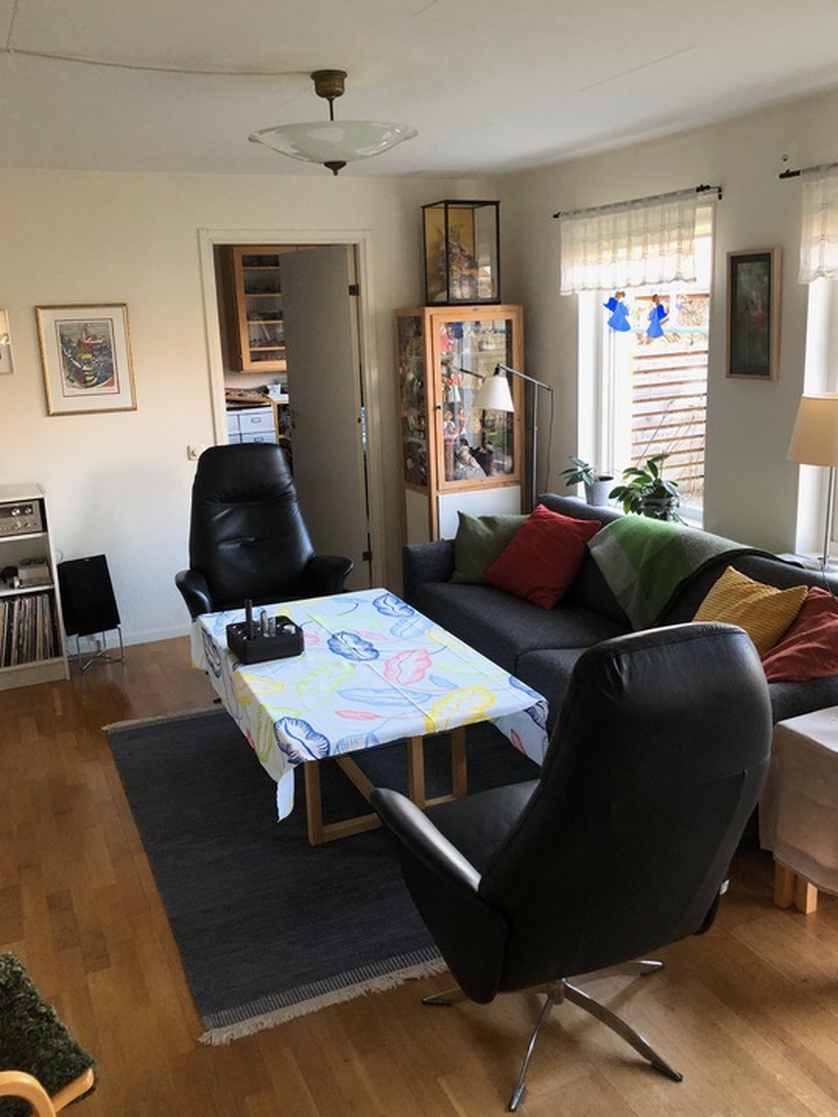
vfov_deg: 59.9
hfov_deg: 46.8
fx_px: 968
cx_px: 417
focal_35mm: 30
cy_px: 539
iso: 25
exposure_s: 1/40
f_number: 1.8
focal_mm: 3.99
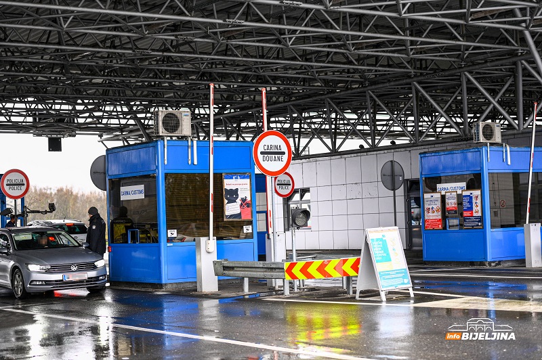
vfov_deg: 19.4
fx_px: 1053
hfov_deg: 28.9
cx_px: 271
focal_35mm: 70
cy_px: 180
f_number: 2.8
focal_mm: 70
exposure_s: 1/250
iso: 400
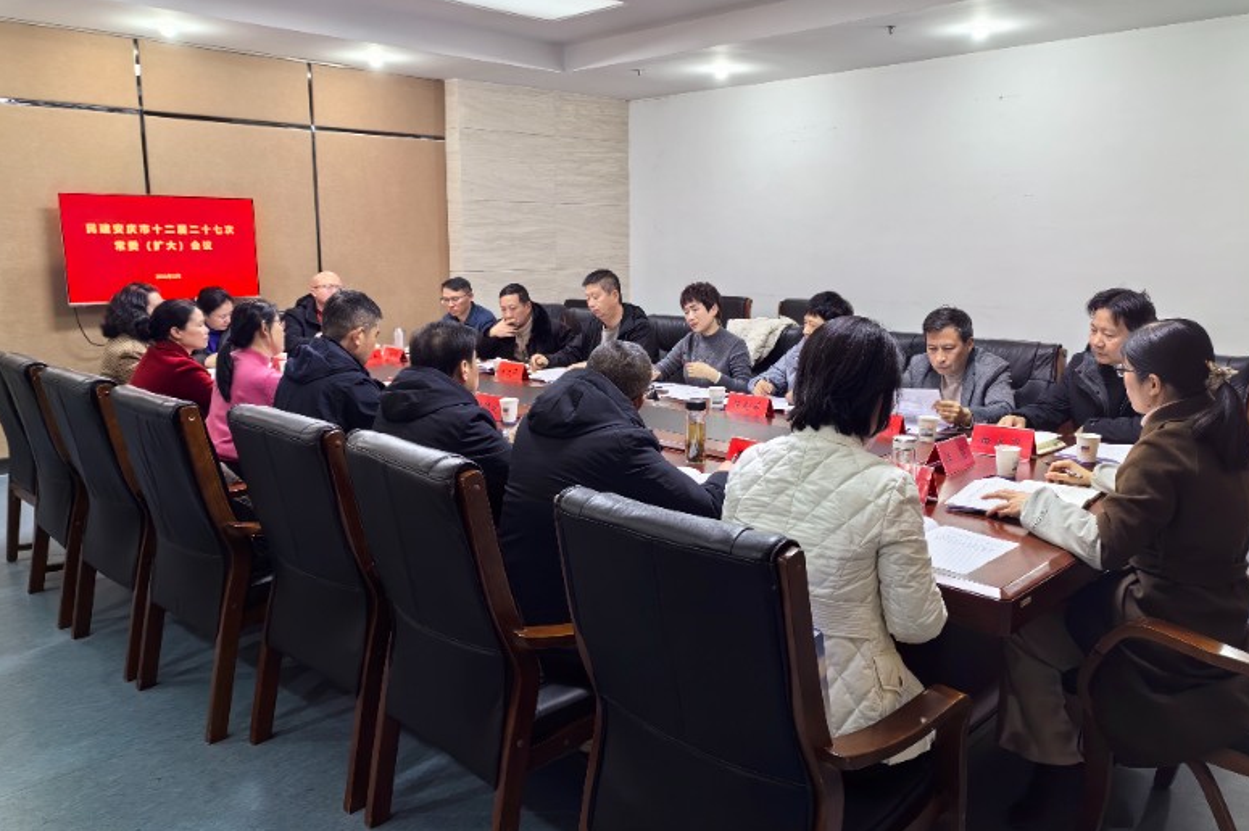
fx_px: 1006
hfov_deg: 63.7
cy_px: 393
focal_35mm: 29
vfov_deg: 44.9
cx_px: 638
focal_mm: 5.52
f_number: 1.9
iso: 100
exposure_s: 1/50
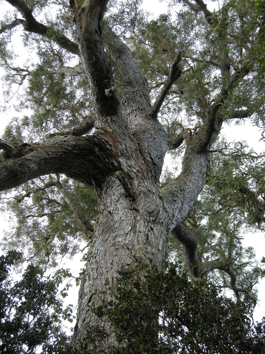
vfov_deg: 52.6
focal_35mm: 35
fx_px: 357
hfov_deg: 40.7
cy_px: 177
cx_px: 132
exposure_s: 1/103
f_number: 3.4
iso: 64
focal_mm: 7.5
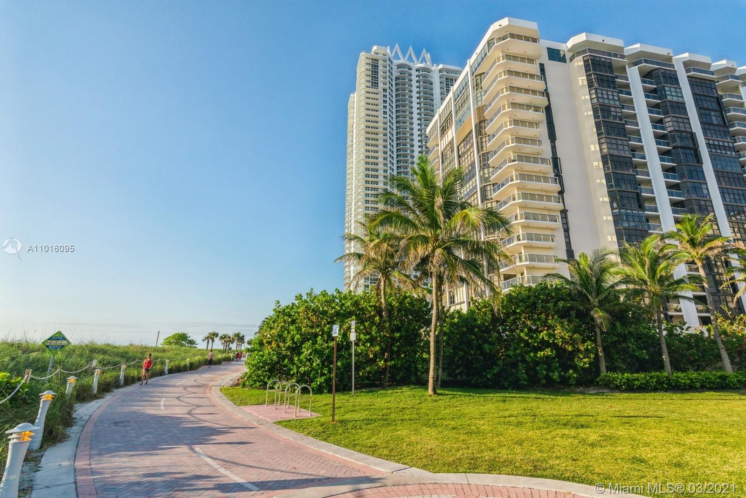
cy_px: 249
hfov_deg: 93.3
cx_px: 373
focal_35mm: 17
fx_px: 352
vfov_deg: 70.5
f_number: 8
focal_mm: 17
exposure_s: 1/640
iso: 200
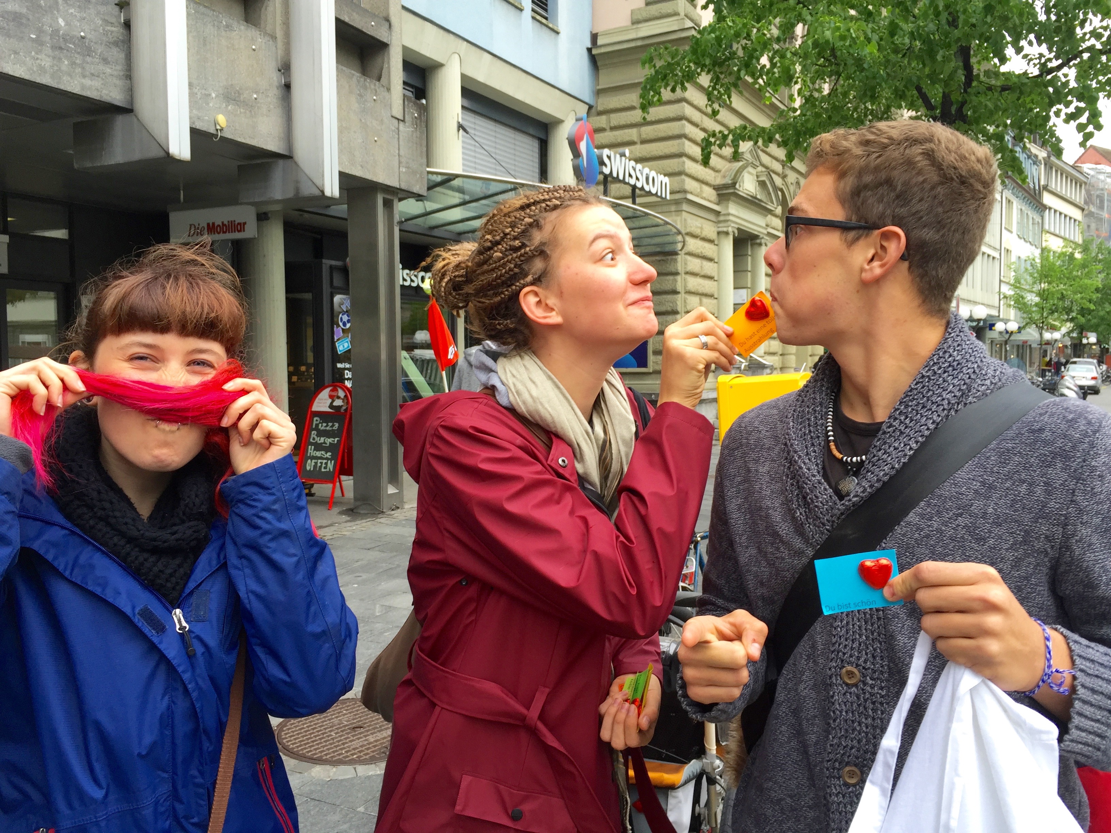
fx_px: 931
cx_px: 556
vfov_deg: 48.2
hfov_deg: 61.7
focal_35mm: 29
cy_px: 416
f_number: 2.2
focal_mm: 4.15
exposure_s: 1/126
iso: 32
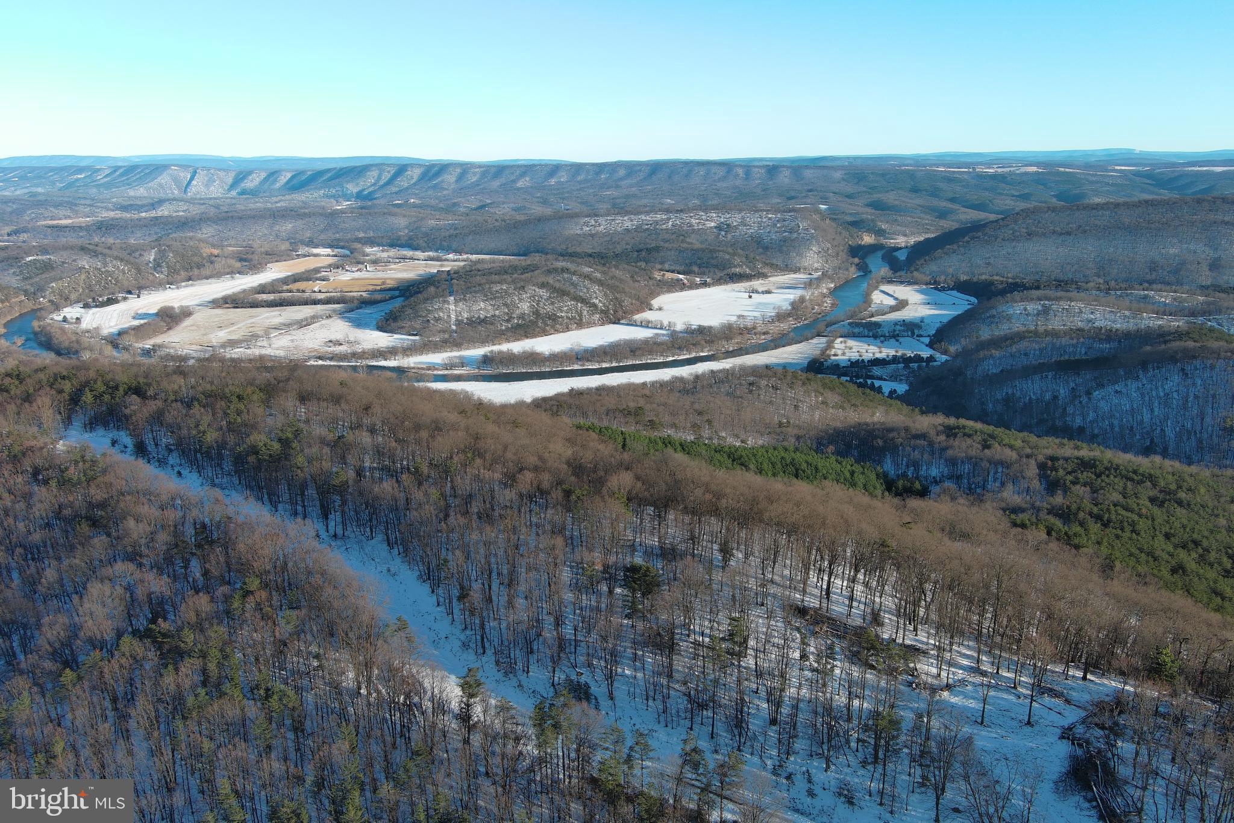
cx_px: 617
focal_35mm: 29
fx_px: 994
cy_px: 412
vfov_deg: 45.0
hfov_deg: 63.7
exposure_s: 1/641
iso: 100
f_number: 2.8
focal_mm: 10.57
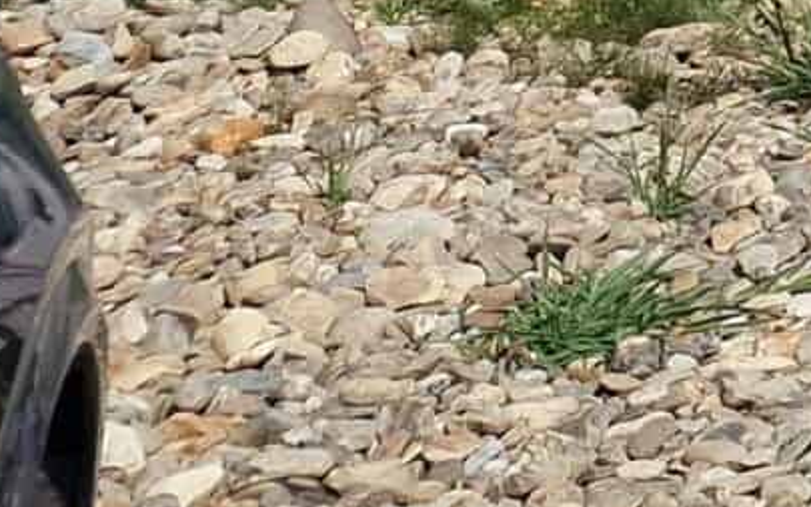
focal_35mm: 154
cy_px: -1238
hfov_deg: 10.5
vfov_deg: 7.2
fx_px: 3403
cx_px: 2277
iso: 50
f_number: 1.8
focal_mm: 6.4
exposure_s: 1/1932
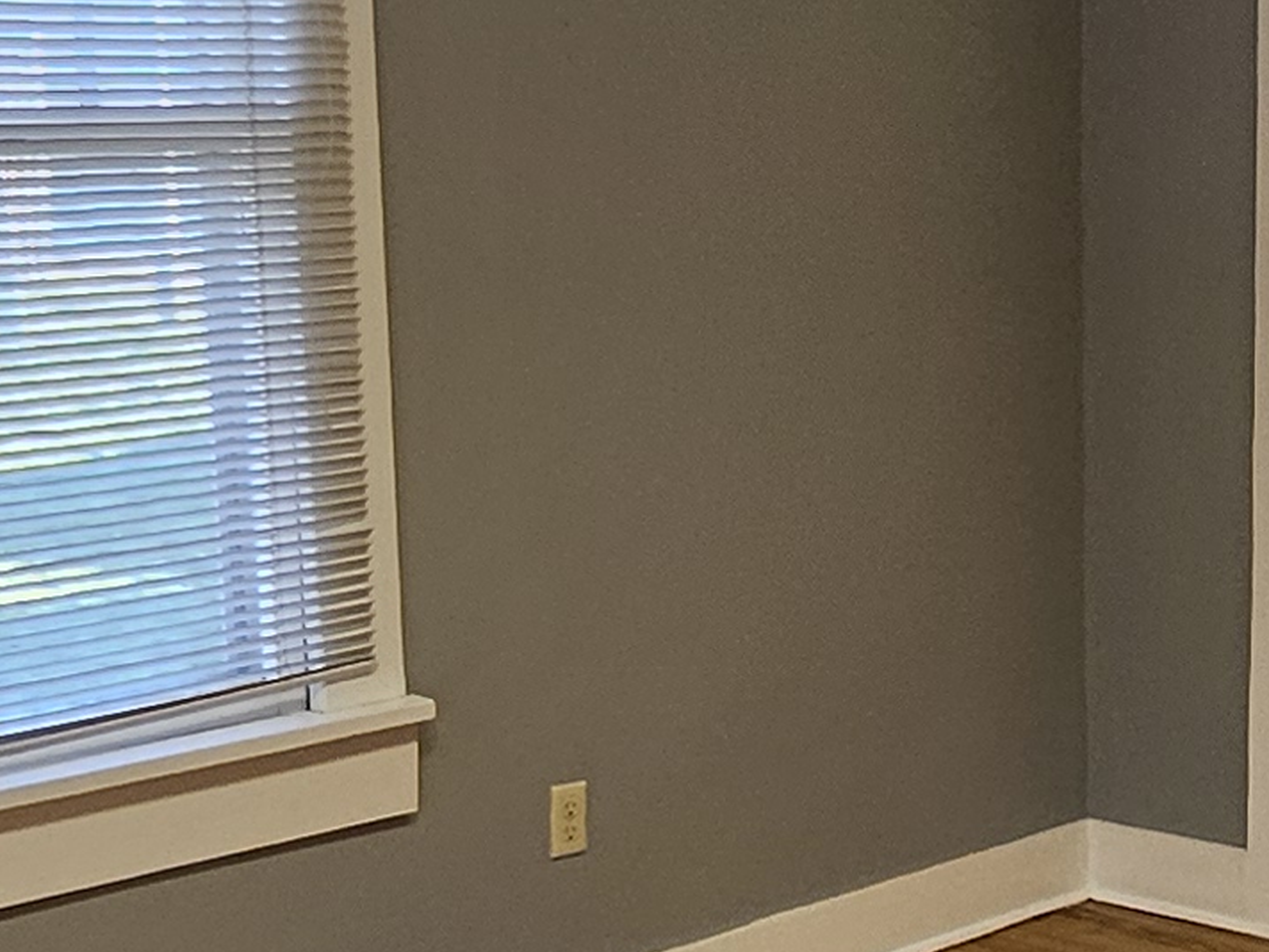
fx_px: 2676
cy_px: 617
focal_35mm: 73
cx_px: 823
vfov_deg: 20.1
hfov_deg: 26.6
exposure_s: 1/60
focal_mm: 1.74
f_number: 2.2
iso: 64
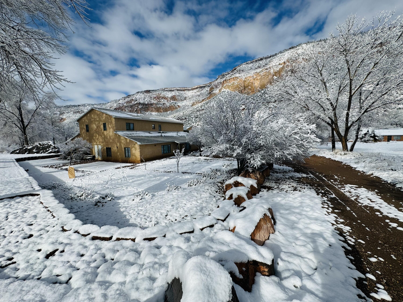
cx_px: 202
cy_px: 151
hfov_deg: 102.1
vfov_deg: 85.7
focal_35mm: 14
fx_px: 163
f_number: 2.2
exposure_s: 1/4630
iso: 50
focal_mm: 2.22
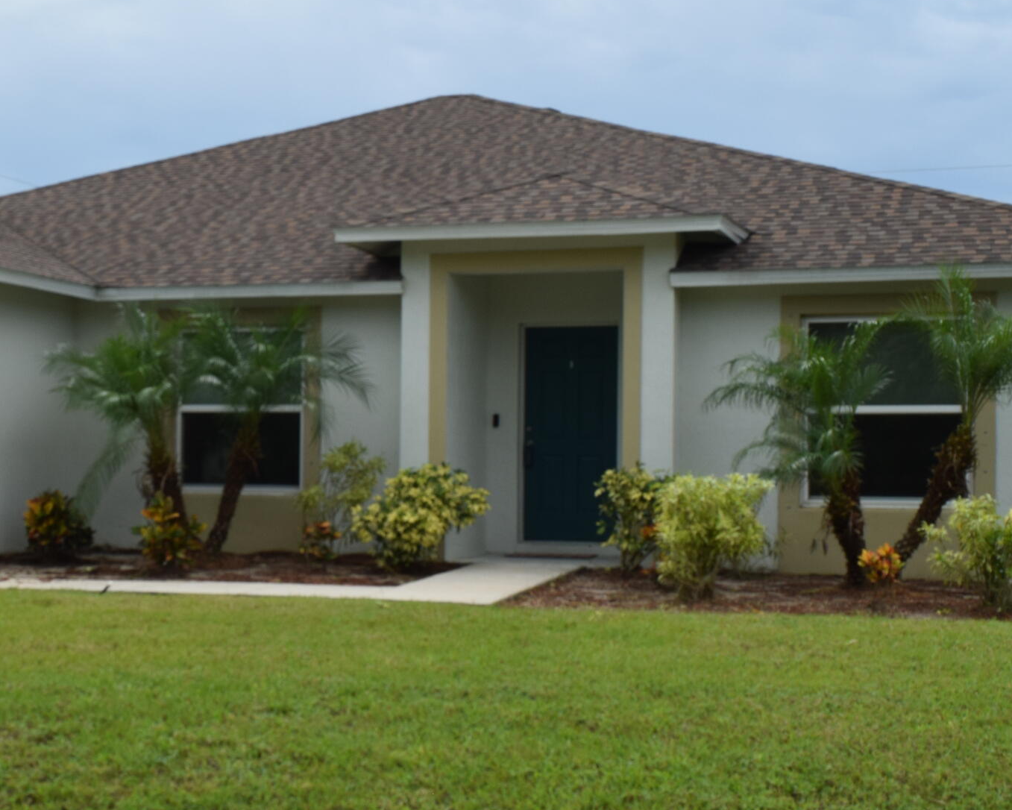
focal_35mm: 56
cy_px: 448
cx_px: 235
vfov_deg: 27.1
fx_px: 1678
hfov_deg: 32.8
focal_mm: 18
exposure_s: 1/400
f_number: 10
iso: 200
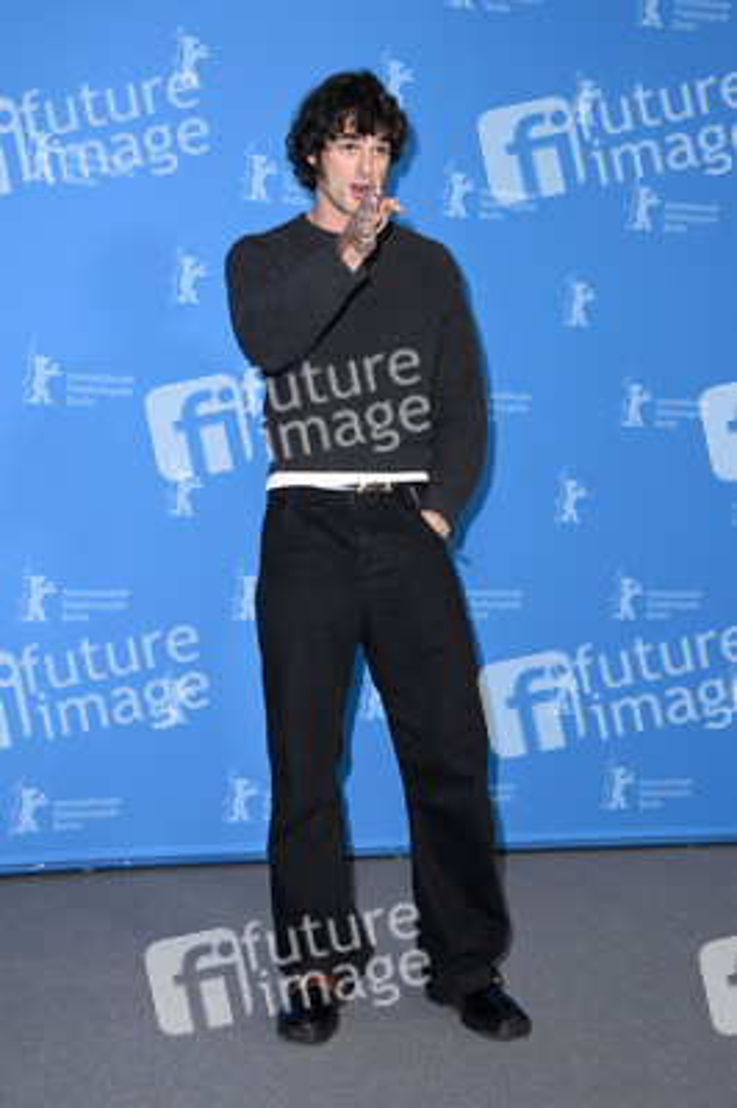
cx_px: 368
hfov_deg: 29.8
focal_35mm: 45
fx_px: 1384
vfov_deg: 43.6
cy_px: 554
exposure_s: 1/250
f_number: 5.6
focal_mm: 45
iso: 1000
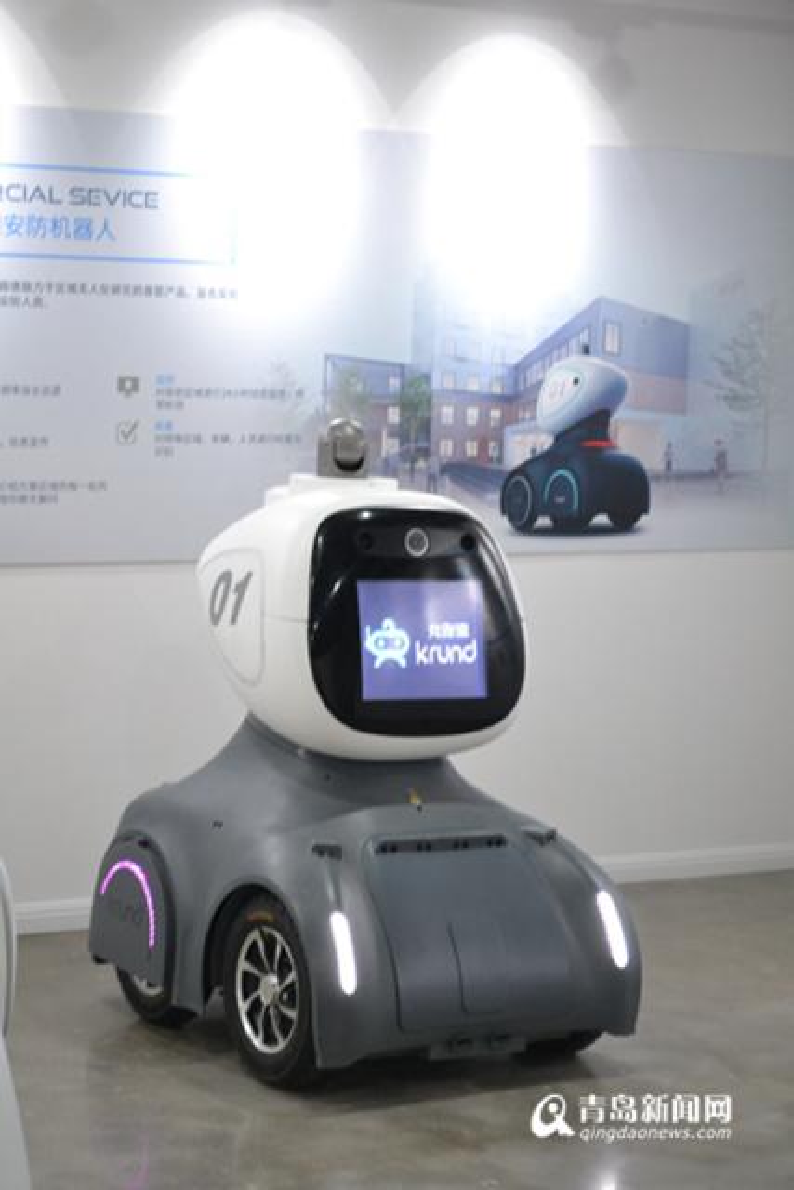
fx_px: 2728
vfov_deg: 24.6
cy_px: 595
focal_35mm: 82
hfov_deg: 16.6
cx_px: 397
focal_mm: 55
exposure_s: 1/30
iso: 1800
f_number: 5.6
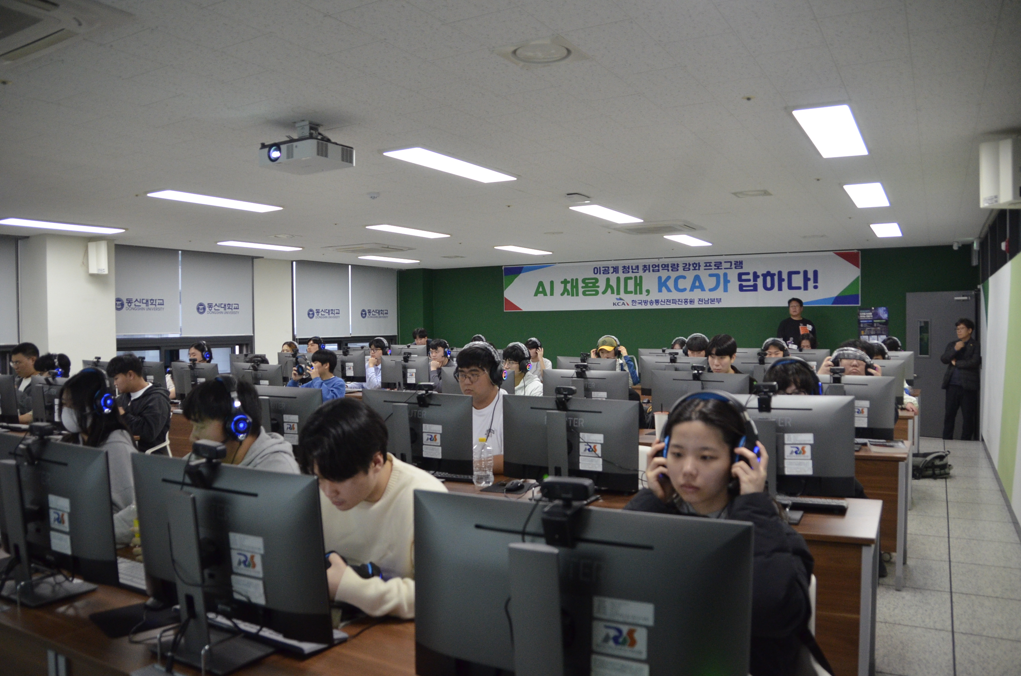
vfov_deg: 47.7
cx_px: 510
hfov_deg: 67.5
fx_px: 764
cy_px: 338
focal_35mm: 27
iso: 1600
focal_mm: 18
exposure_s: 1/250
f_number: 3.5
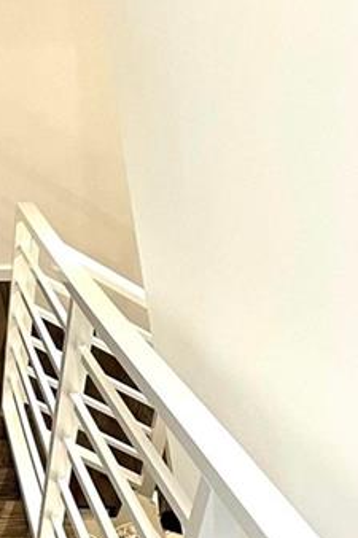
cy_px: 559
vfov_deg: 20.5
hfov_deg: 13.7
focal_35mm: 96
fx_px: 1433
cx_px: -110
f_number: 1.6
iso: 80
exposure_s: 1/60
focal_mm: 4.2
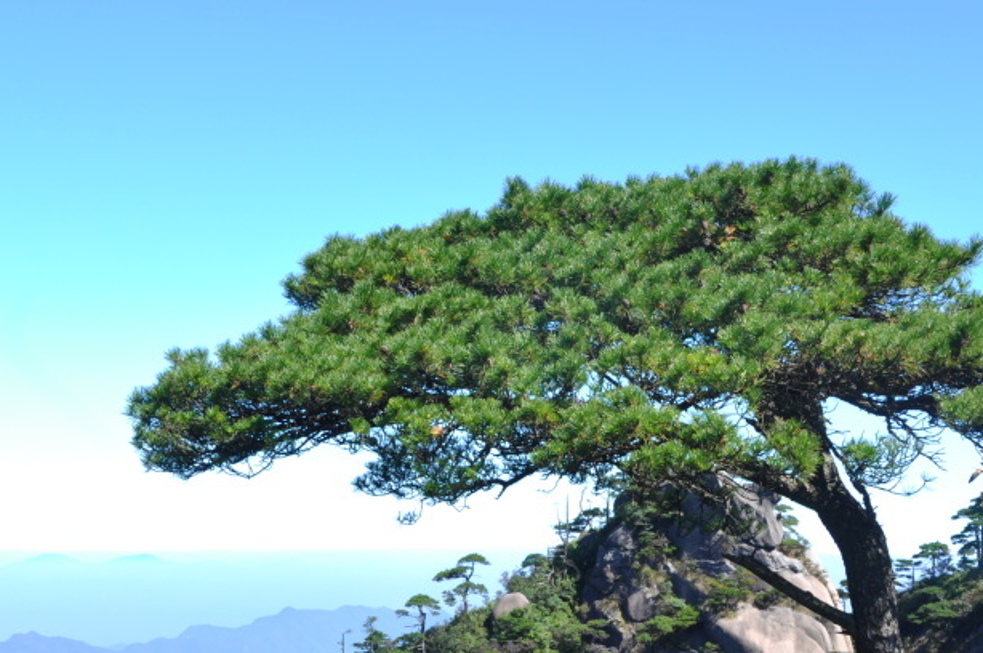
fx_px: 1909
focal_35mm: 70
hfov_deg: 28.8
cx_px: 434
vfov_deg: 19.4
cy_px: 429
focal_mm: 28
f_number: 10
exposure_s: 1/100
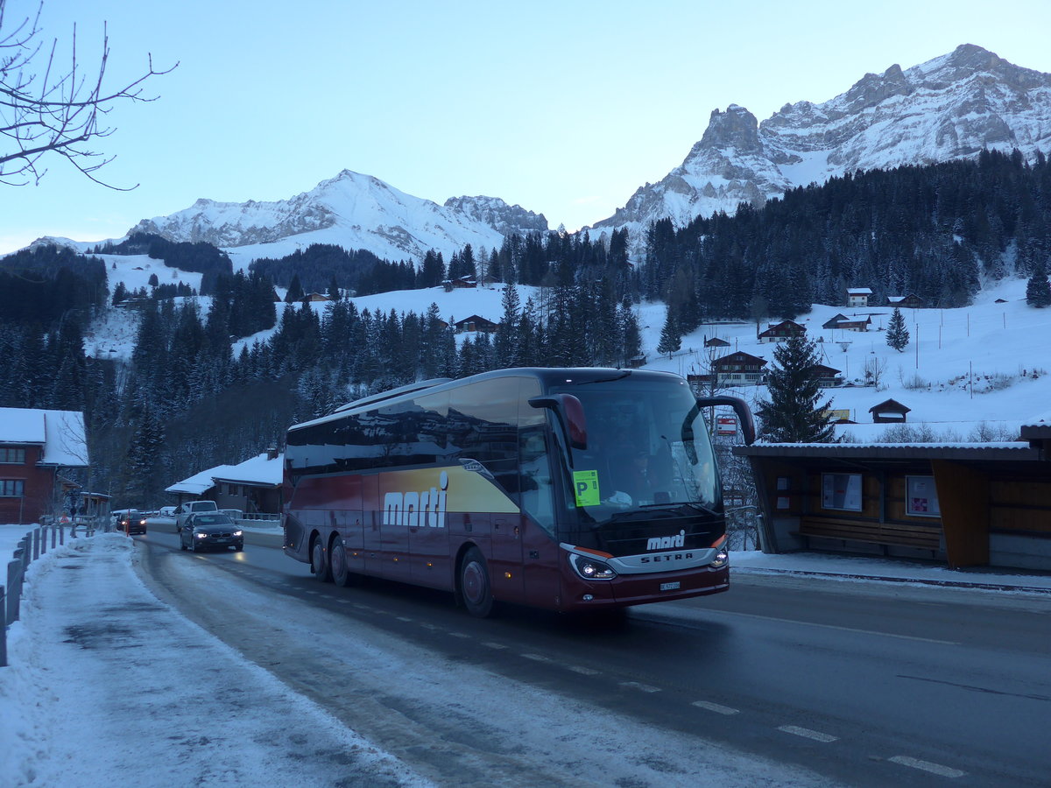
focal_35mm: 29
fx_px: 880
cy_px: 394
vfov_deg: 48.2
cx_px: 526
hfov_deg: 61.7
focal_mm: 6
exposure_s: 1/250
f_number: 2.8
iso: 80
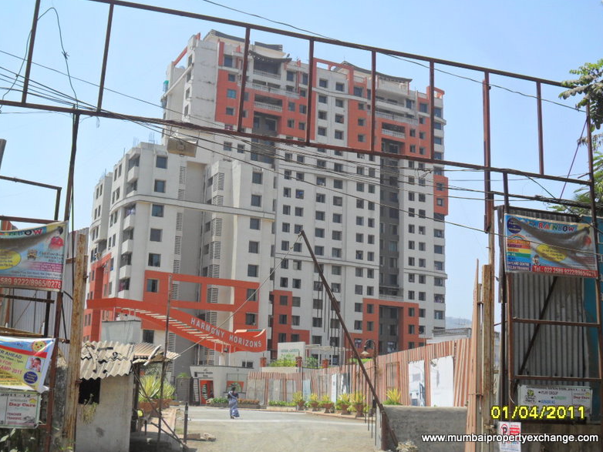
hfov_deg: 42.1
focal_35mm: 45
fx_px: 784
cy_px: 226
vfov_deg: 32.2
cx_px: 305
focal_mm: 7.8
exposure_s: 1/500
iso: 100
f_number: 4.5
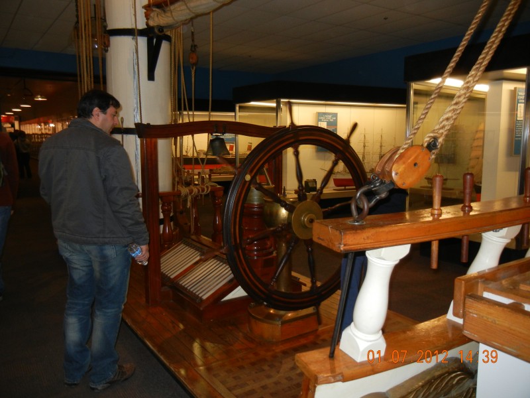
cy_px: 199
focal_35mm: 30
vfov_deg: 46.8
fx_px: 459
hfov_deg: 60.0
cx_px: 265
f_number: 3.5
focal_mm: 5.4
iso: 244
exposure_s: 1/30
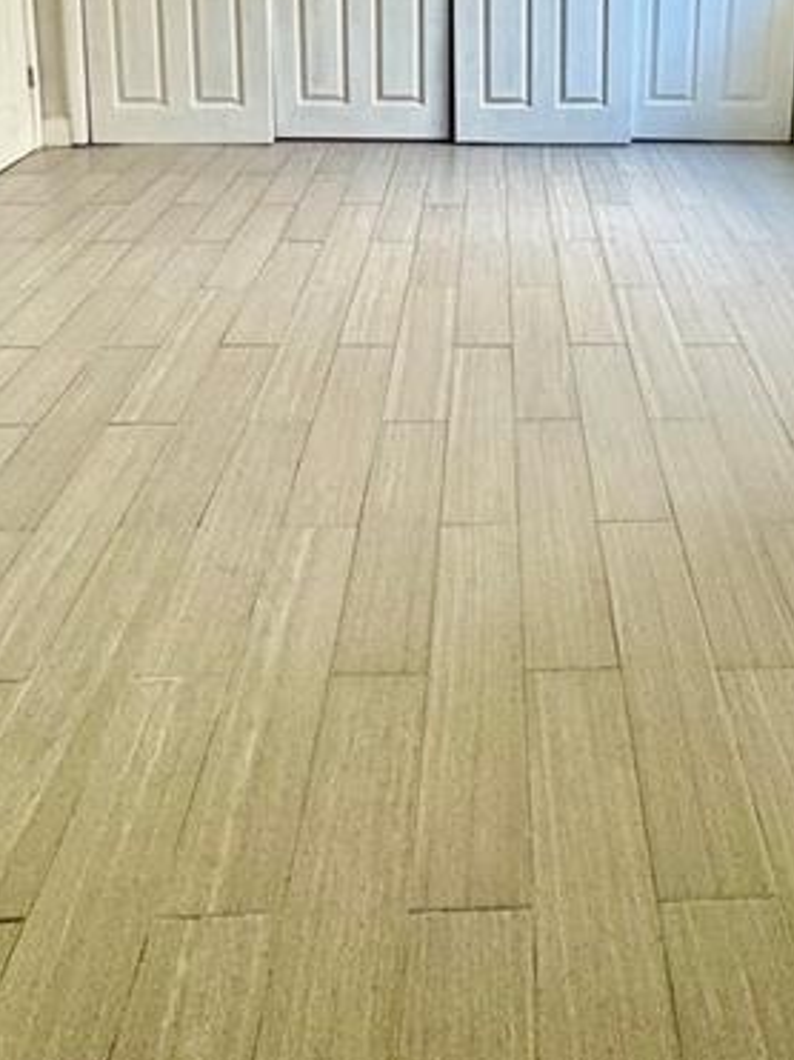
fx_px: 887
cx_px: 520
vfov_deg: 49.4
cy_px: -17
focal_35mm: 29
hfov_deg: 47.5
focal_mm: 2.22
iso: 125
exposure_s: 1/120
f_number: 2.2
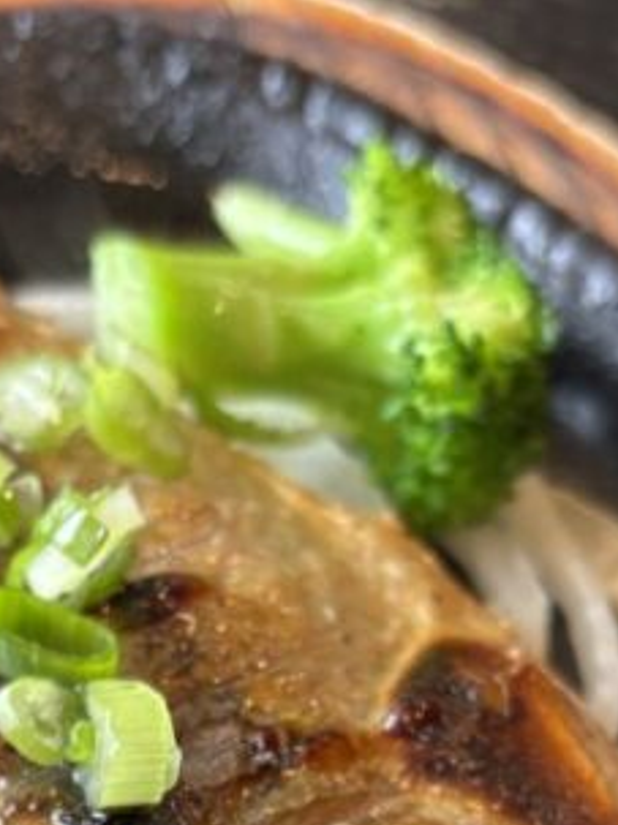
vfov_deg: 20.5
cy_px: 1043
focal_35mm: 88
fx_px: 2096
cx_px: 237
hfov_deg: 16.8
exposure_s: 1/60
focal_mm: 5.96
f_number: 1.6
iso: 160
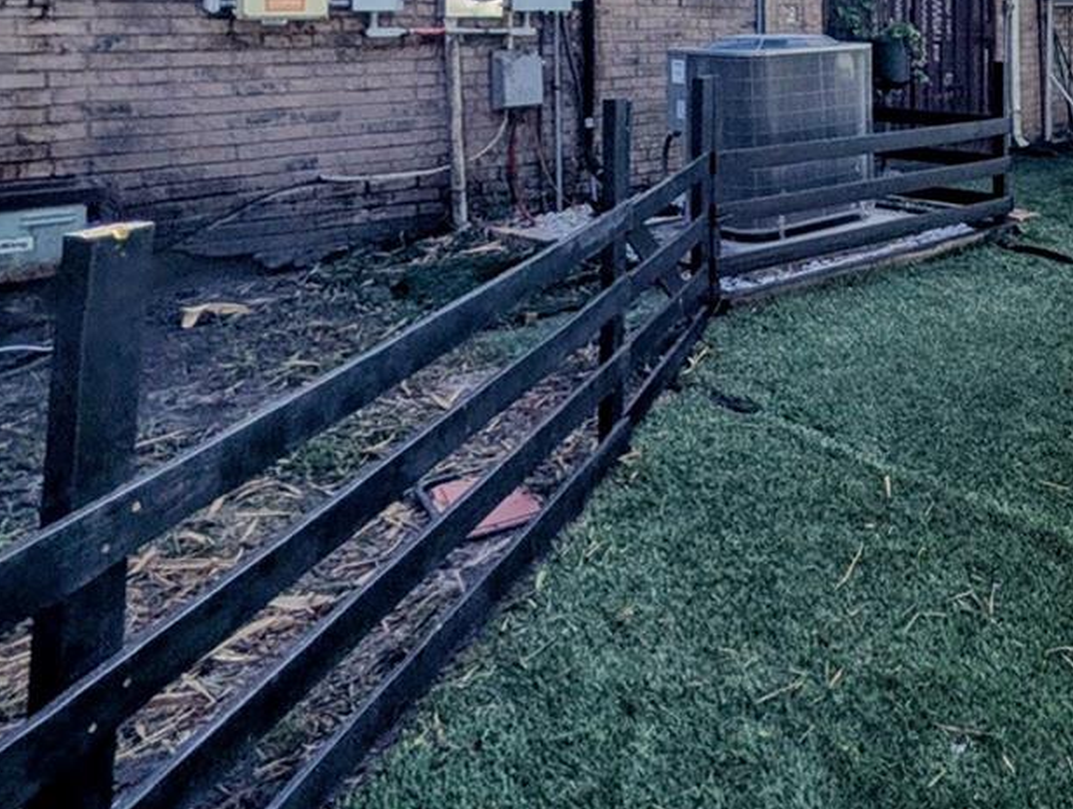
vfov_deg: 39.9
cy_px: -7
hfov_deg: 45.0
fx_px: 963
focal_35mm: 31
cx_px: 1163
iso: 54
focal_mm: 2.02
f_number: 1.7
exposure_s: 1/14706
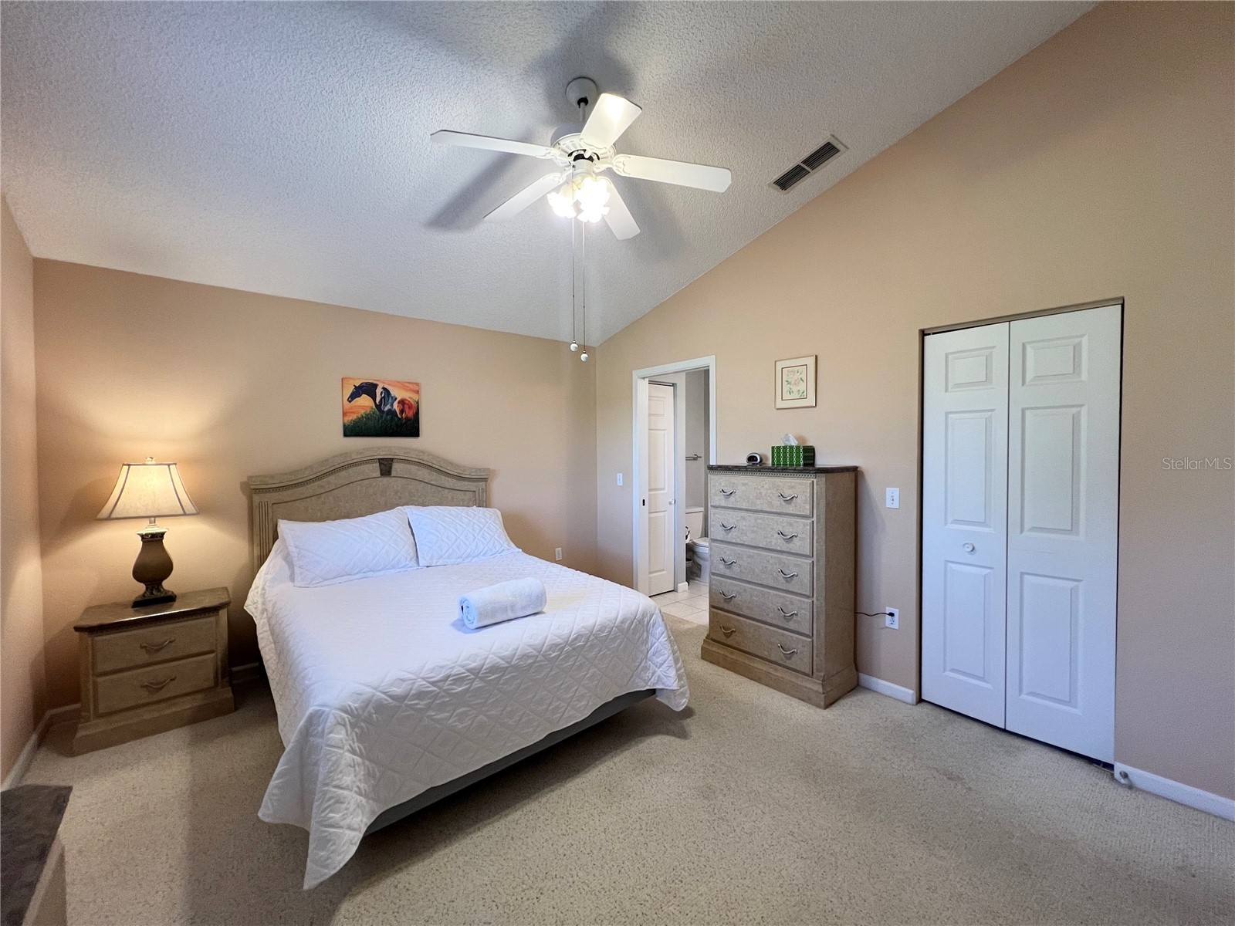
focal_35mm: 13
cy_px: 463
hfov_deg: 106.2
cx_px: 618
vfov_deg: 89.9
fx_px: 464
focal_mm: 1.57
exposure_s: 1/120
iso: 250
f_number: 1.8
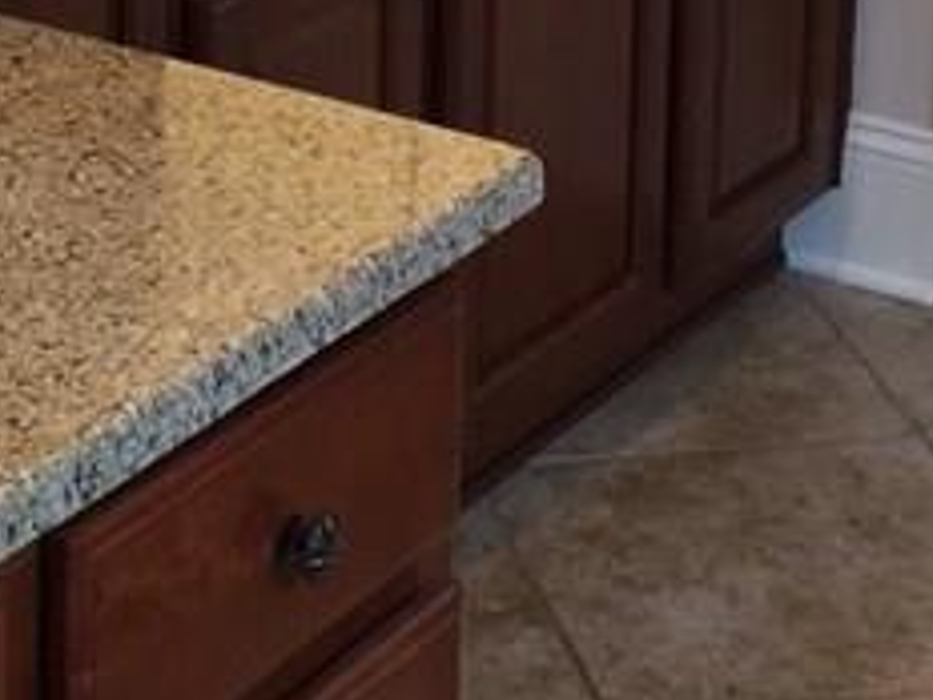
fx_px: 3450
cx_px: 225
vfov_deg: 11.0
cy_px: -418
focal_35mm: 128
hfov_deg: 15.3
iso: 40
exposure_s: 1/15
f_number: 2.2
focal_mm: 4.15
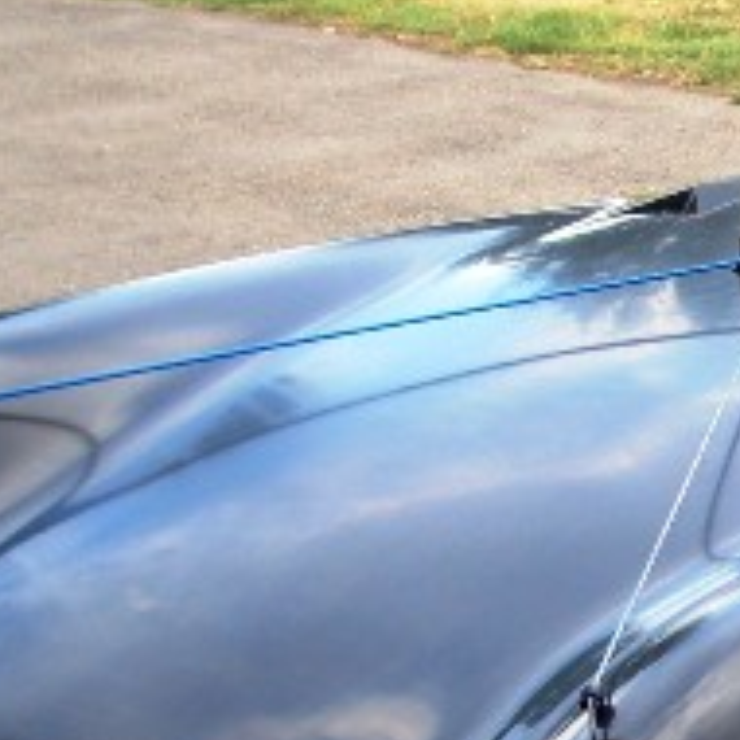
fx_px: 2951
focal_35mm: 122
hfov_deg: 13.9
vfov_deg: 14.1
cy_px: 674
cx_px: 888
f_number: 2.8
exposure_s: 1/200
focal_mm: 6.8
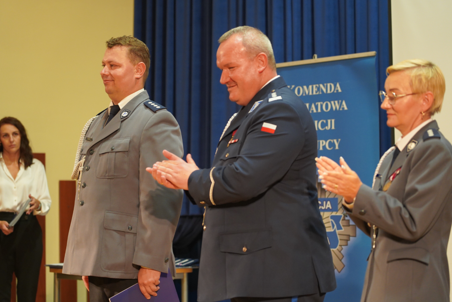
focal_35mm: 108
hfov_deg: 18.9
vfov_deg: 12.7
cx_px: 225
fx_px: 1356
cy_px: 150
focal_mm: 105
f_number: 4
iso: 2000
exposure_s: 1/160
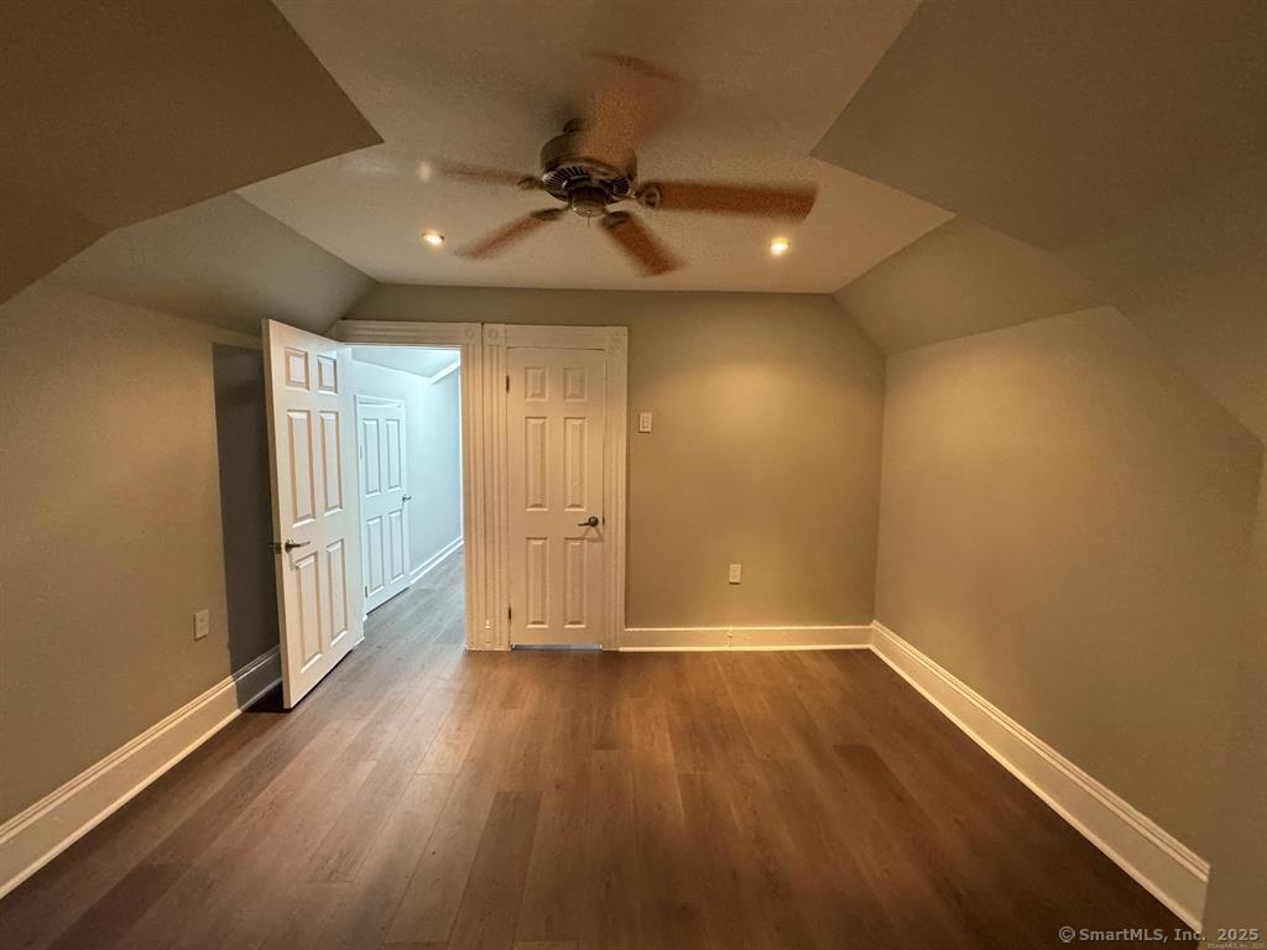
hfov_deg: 102.1
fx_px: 512
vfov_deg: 85.7
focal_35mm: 14
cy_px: 475
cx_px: 634
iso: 500
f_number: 2.2
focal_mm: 2.22
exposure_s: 1/60
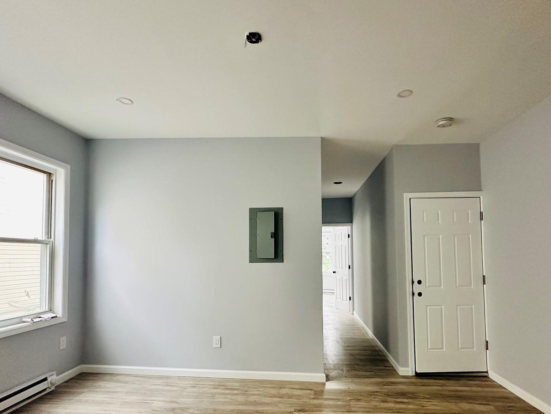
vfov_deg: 68.1
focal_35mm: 19
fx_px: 302
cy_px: 246
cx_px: 291
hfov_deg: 84.6
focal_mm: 2.22
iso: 250
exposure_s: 1/120
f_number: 2.2
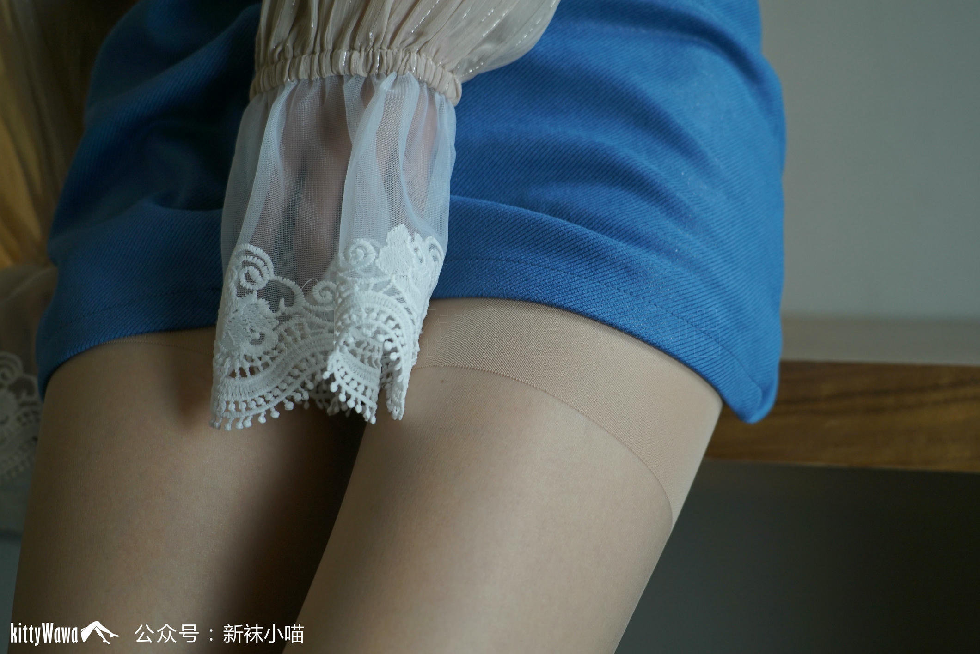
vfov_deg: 21.6
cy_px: 327
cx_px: 490
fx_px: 1716
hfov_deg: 31.9
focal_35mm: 63
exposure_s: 1/80
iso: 640
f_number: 5
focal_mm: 63
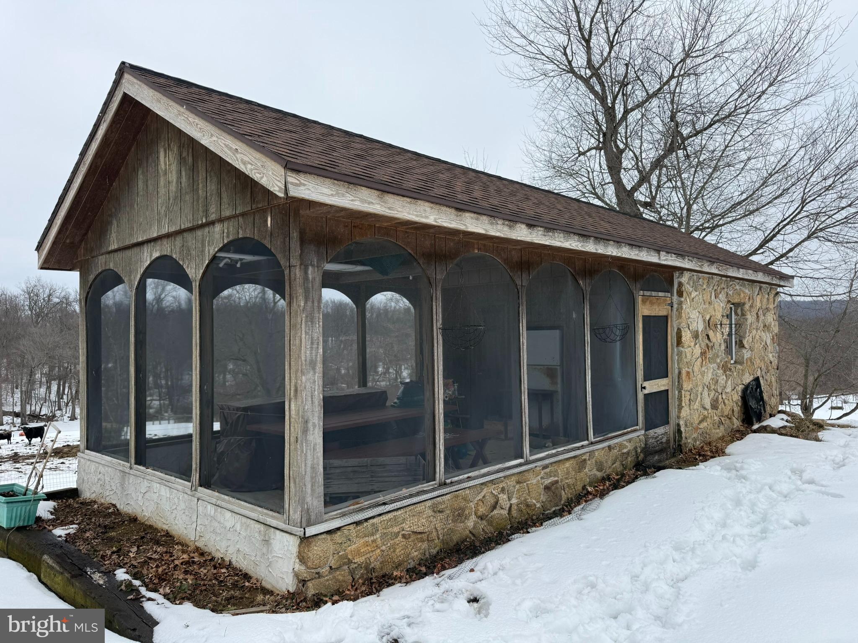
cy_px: 322
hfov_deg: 71.6
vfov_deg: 56.8
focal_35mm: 24
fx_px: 595
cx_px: 429
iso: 80
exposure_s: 1/2000
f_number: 1.78
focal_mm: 6.76
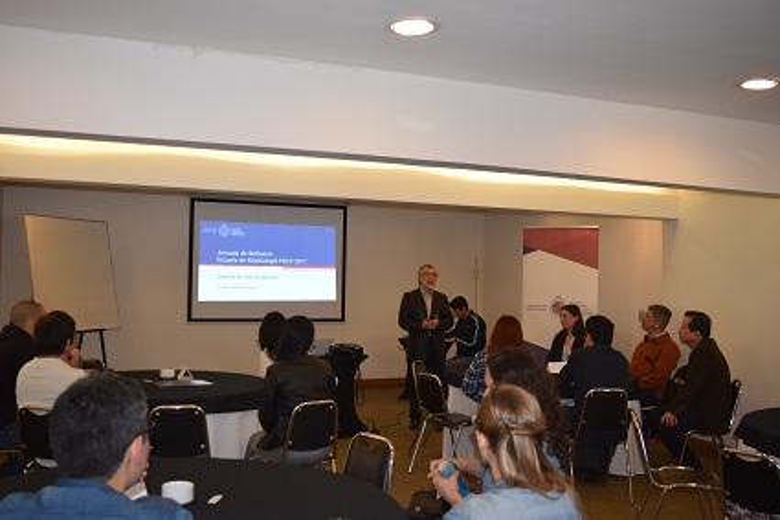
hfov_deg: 53.2
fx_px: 780
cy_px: 260
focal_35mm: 36
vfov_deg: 36.8
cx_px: 390
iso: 800
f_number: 4.5
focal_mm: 24
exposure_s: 1/80
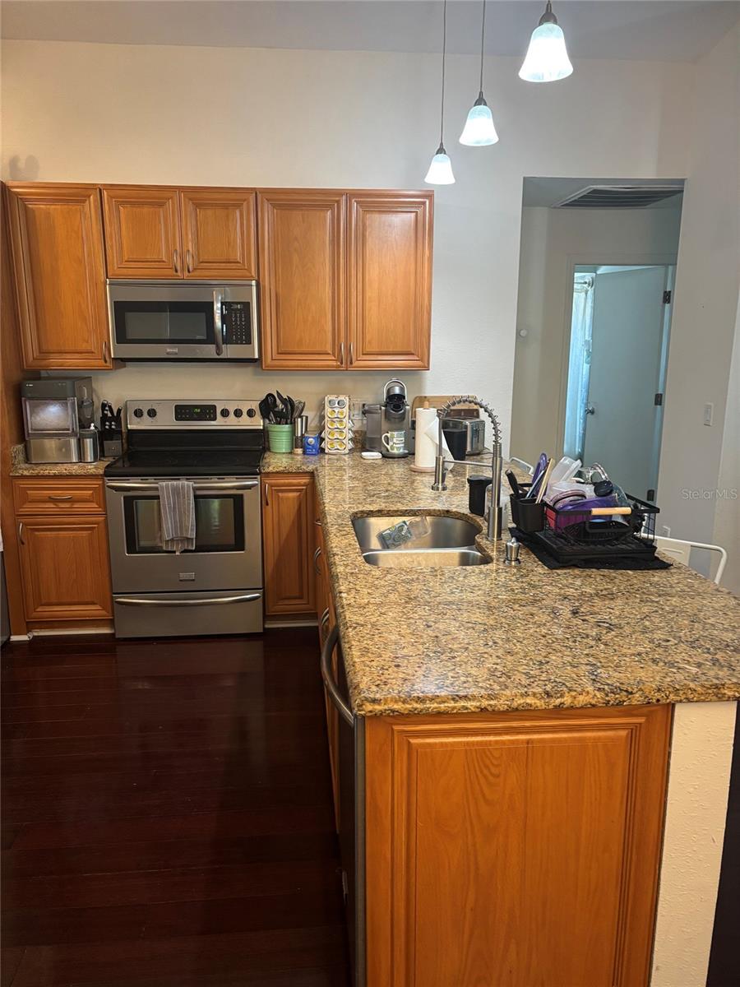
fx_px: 741
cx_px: 370
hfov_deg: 53.1
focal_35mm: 26
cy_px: 494
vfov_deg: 67.3
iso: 250
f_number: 1.6
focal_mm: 5.96
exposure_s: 1/60
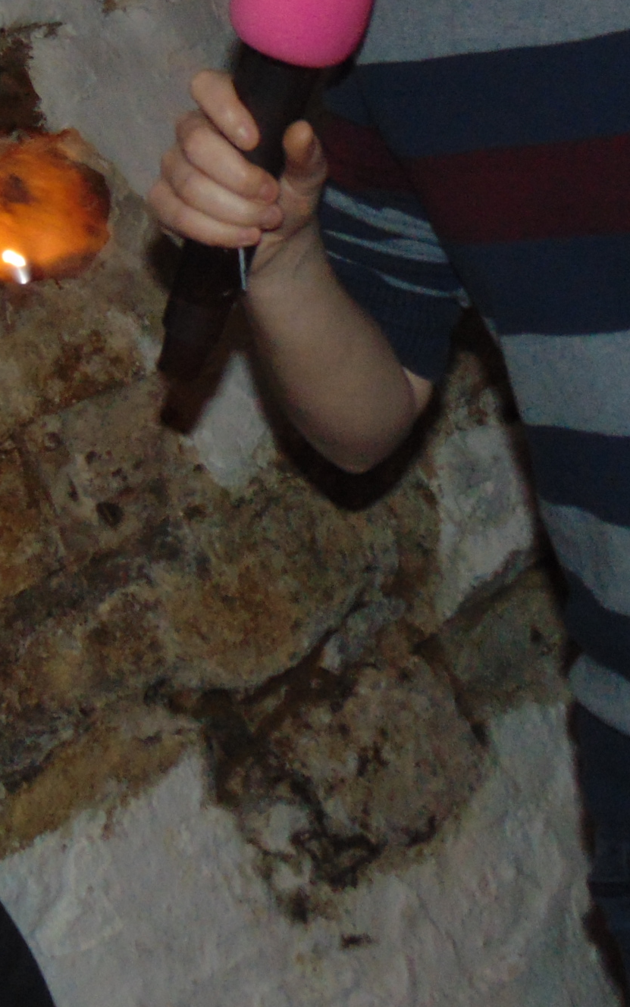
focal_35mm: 96
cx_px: -25
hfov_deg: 13.4
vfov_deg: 21.2
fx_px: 2636
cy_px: 114
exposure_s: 1/8
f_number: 3.2
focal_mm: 5.8
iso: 200
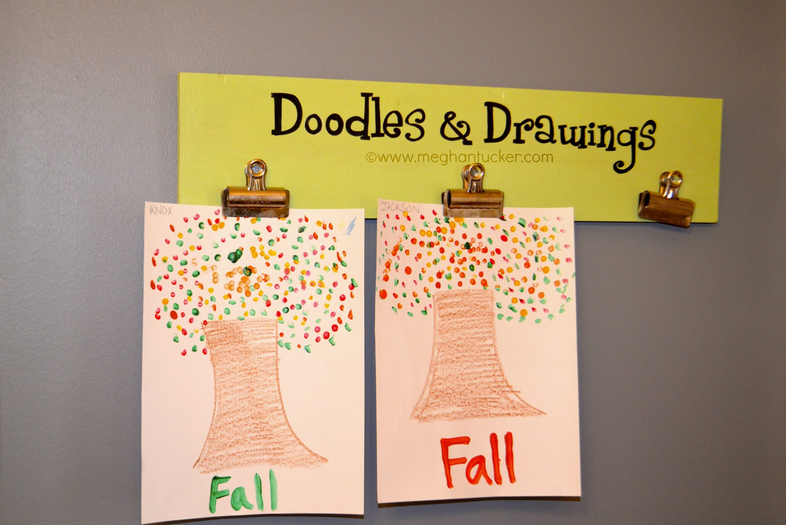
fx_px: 1114
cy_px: 262
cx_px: 393
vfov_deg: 26.5
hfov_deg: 38.9
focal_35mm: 51
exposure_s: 1/60
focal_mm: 34
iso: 1600
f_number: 5
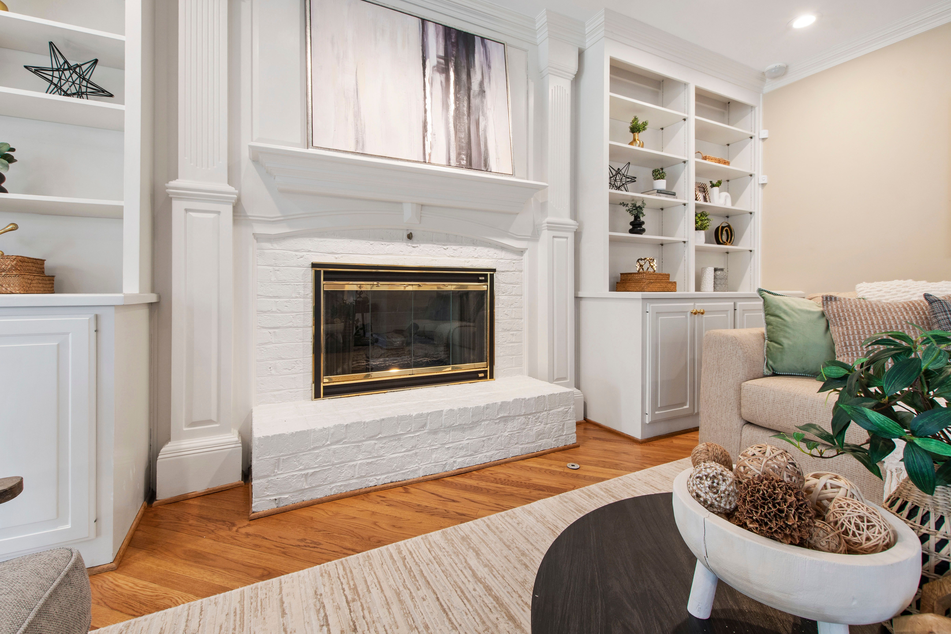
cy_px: 317
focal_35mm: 15
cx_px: 476
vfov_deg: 77.3
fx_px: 396
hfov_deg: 100.4
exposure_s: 1/2
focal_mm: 10
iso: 100
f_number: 8
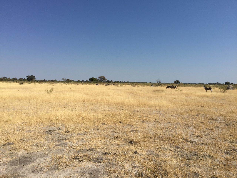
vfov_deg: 48.2
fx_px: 199
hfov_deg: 61.7
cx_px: 118
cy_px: 89
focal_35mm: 29
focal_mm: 4.15
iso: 32
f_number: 2.2
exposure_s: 1/3597
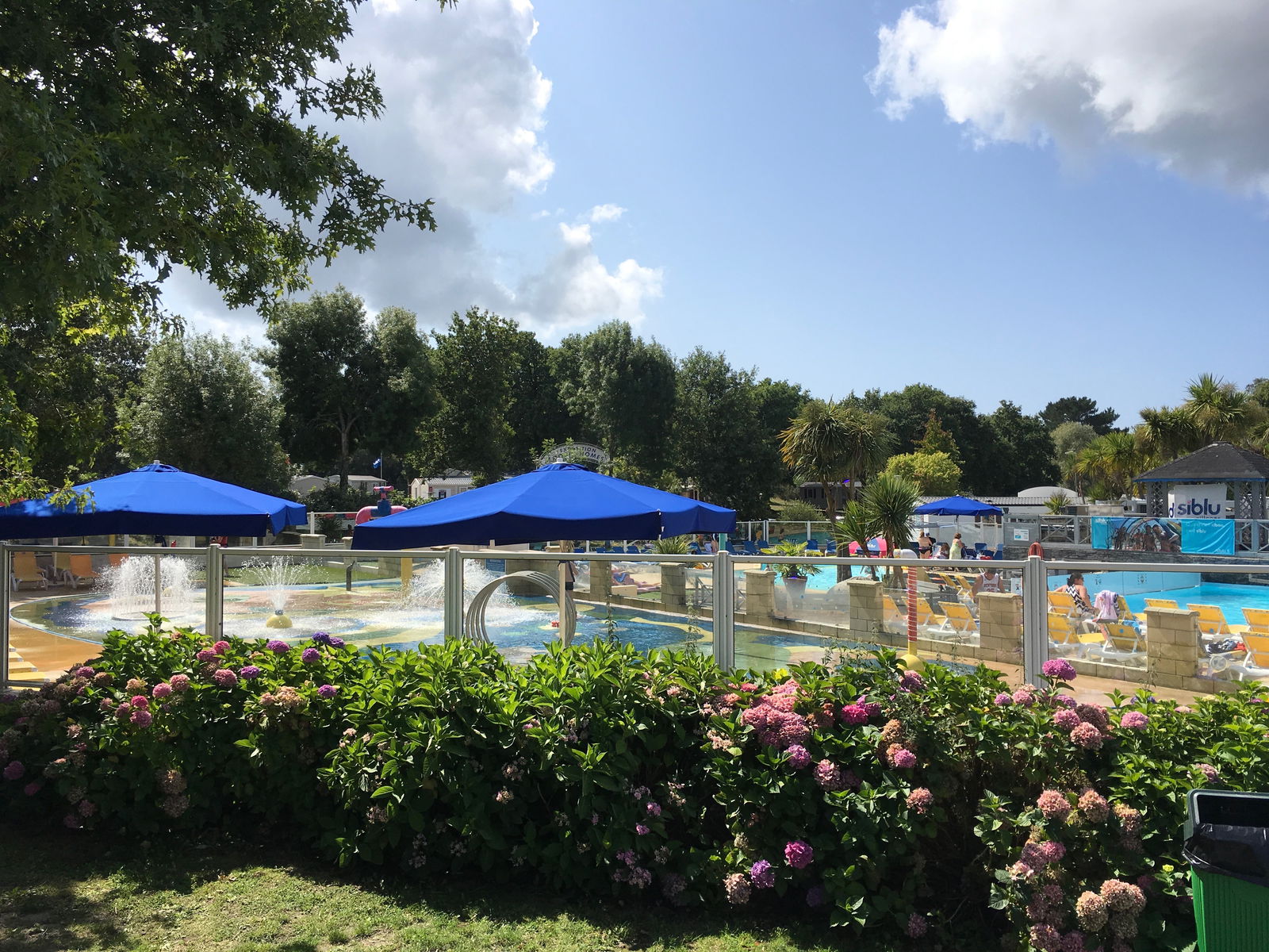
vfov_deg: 48.2
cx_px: 634
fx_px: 1063
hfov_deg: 61.7
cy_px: 476
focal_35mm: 29
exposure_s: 1/1832
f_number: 2.2
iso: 25
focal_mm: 4.15
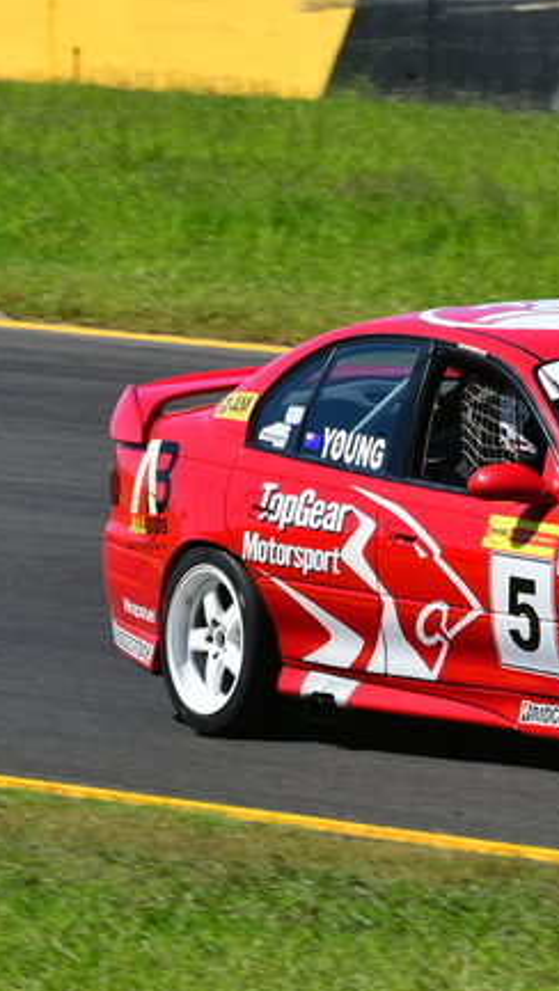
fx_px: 21368
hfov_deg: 1.5
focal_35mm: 812
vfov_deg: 2.7
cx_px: 612
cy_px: 390
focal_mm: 280
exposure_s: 1/640
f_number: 13
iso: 500
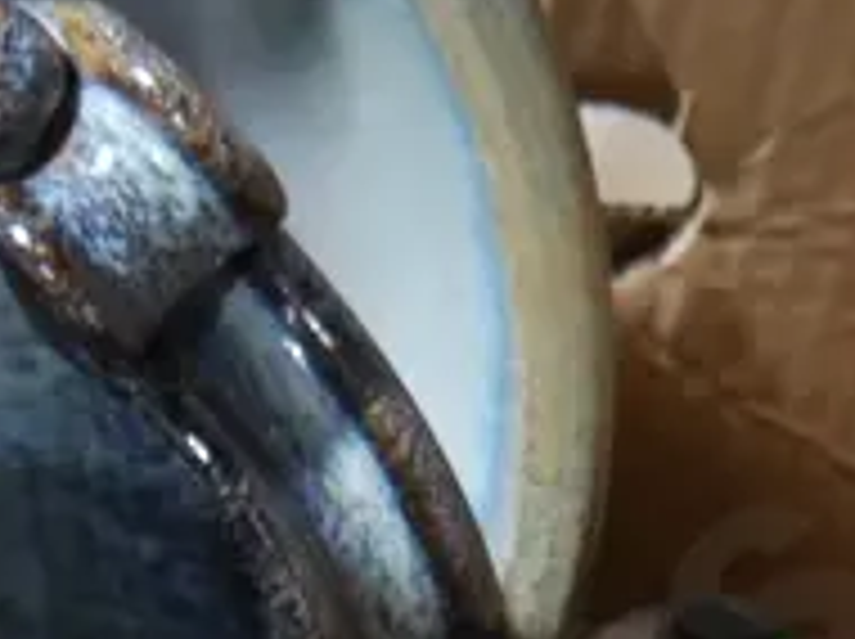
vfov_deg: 8.6
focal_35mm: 162
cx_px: -126
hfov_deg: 12.0
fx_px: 3996
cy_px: 1280
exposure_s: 1/60
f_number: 3.6
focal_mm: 15
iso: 1000
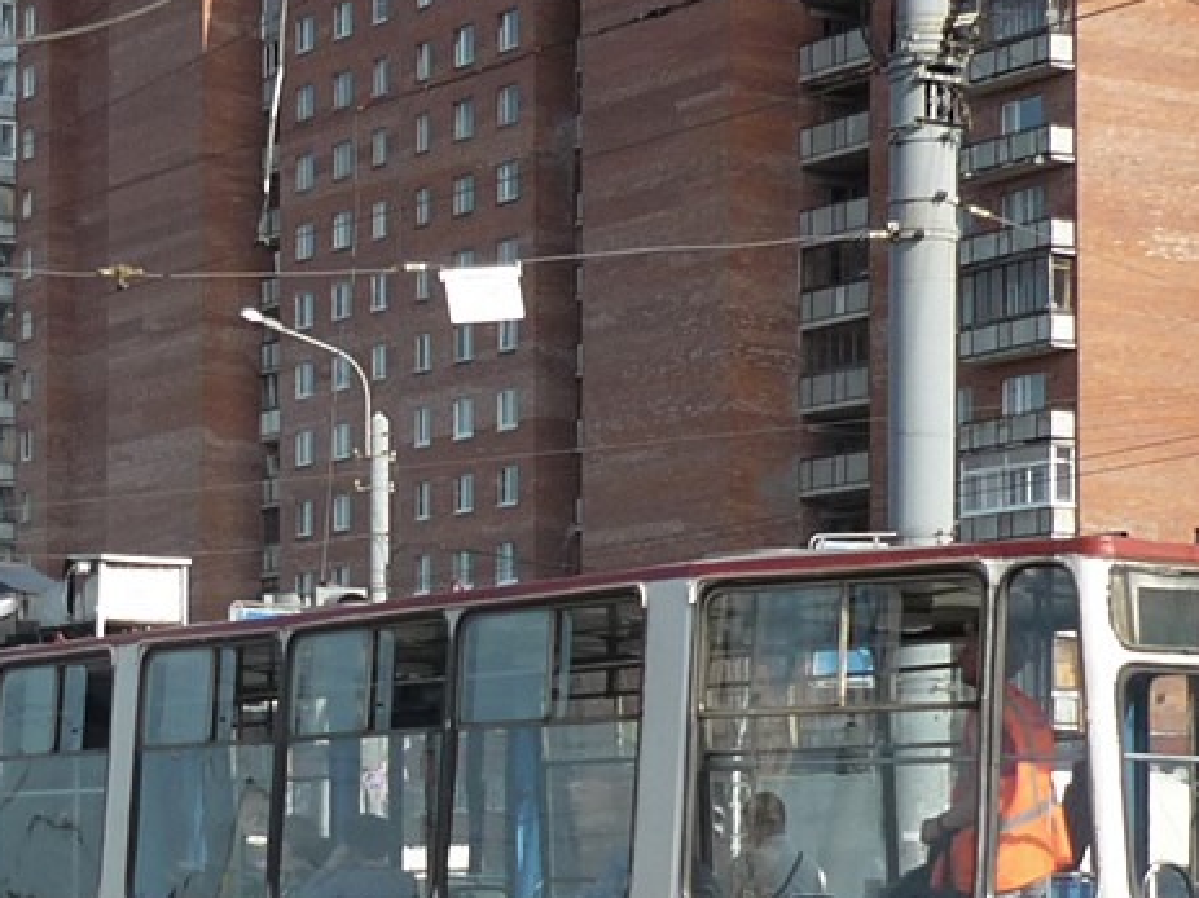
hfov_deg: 26.6
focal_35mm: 73
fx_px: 2528
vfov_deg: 20.0
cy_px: 665
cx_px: 420
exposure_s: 1/1000
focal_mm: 5.5
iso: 100
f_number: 2.8
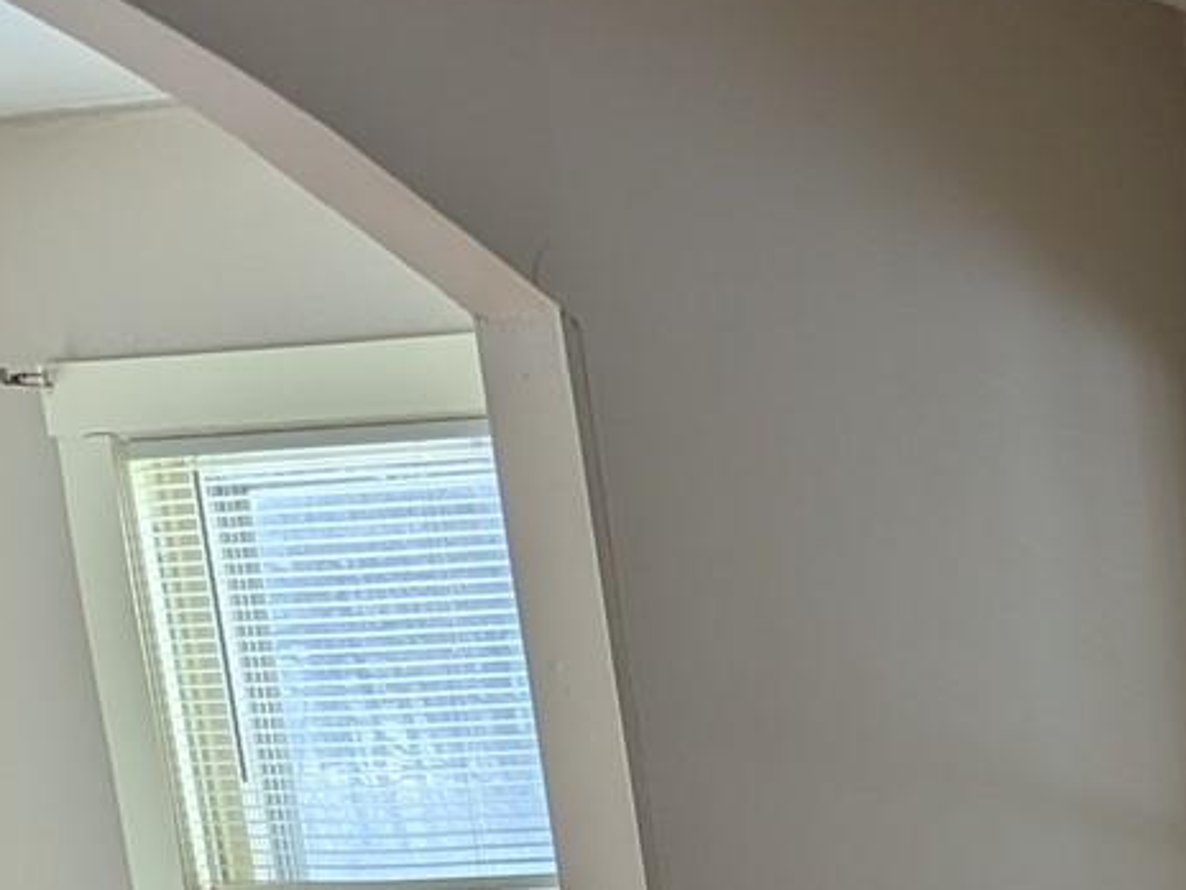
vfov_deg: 12.5
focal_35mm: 106
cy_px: 1683
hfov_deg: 15.1
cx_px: 2349
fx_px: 3632
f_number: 1.85
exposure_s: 1/206
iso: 45
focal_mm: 6.81
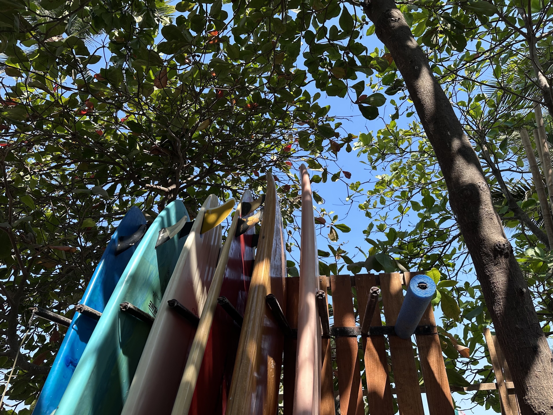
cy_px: 208
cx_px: 276
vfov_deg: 56.8
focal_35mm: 24
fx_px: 383
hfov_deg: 71.6
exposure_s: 1/1304
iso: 80
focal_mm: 6.86
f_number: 1.78
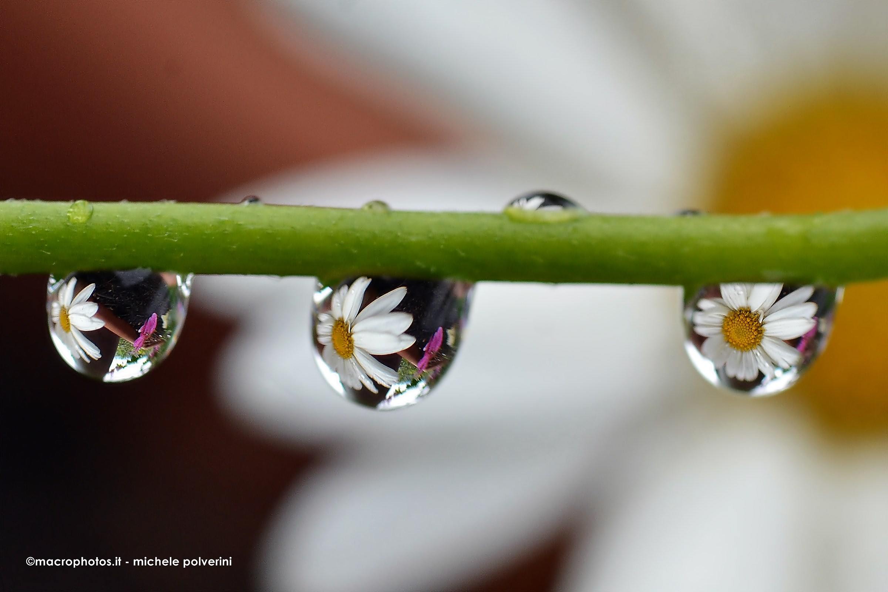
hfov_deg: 15.2
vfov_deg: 10.2
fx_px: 3330
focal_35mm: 135
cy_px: 296
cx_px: 444
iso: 220
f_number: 14
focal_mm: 90
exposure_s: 1/125
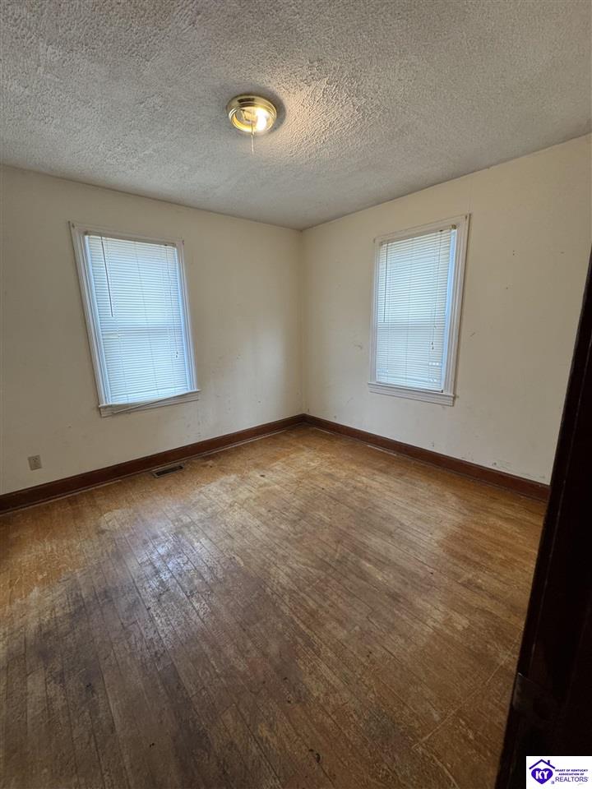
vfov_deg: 102.1
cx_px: 296
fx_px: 319
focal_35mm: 14
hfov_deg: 85.7
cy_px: 394
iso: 250
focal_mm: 2.22
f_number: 2.2
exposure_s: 1/120
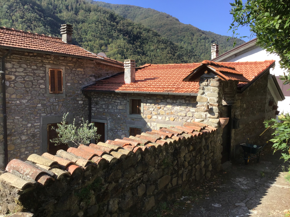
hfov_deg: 58.4
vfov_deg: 45.4
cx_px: 145
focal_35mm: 31
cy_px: 108
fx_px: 260
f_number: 2.4
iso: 25
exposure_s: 1/570
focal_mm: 3.3
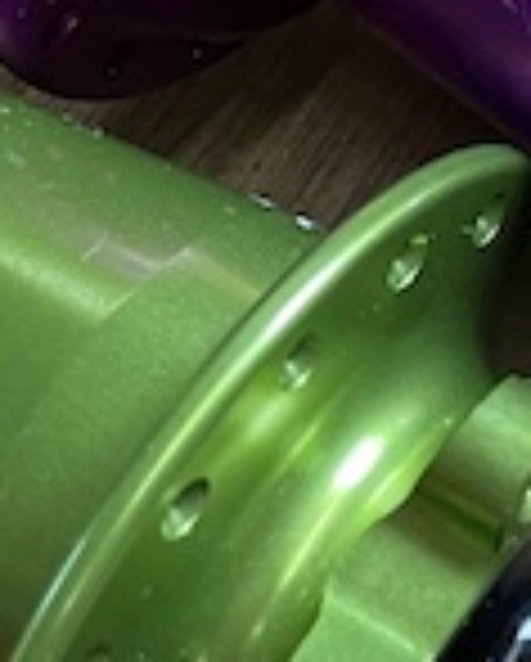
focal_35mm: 138
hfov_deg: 10.3
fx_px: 2705
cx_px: 1089
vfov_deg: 13.2
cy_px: -329
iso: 80
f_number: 1.6
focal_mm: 4.2
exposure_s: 1/60
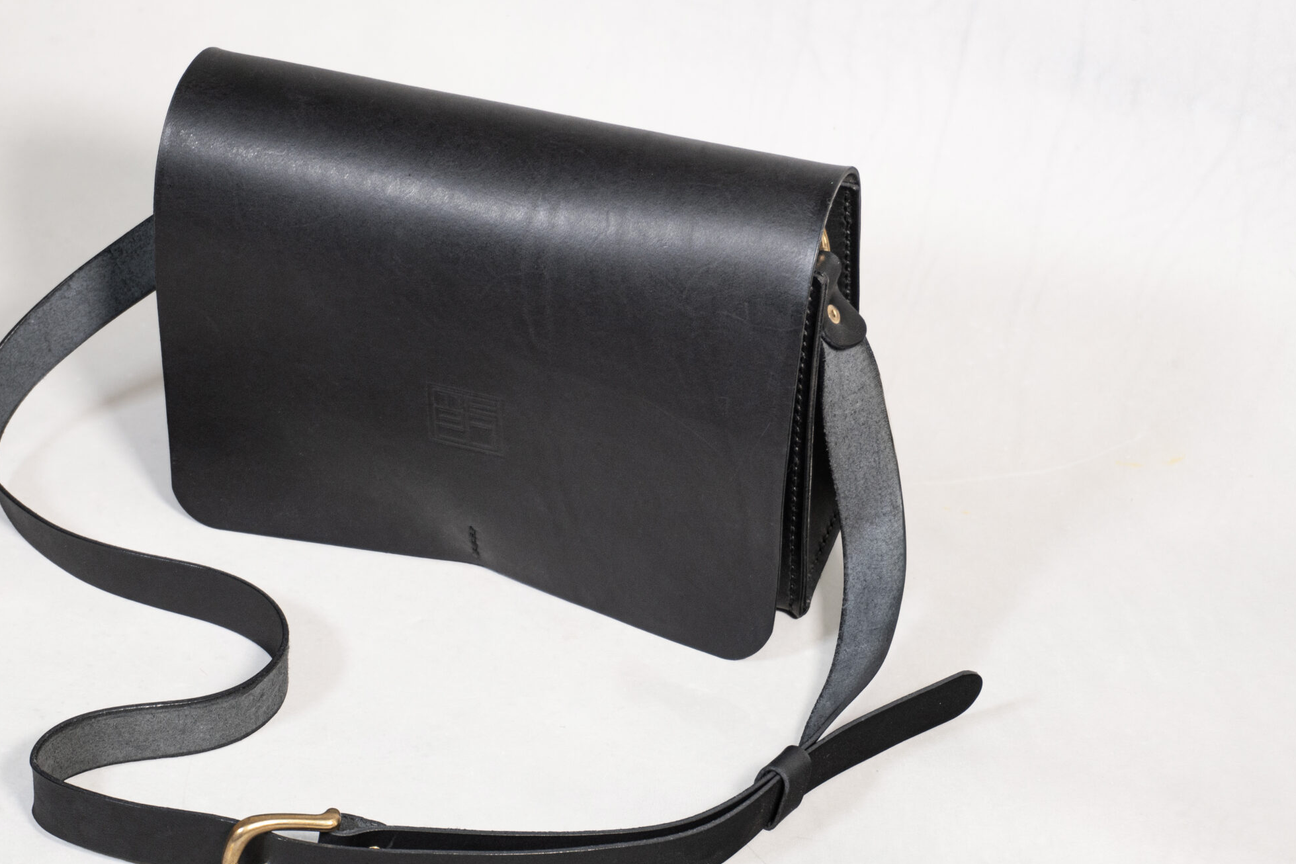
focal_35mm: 98
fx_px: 3528
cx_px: 564
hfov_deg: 20.8
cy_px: 447
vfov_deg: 14.0
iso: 400
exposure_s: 1/40
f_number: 5.6
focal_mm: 50
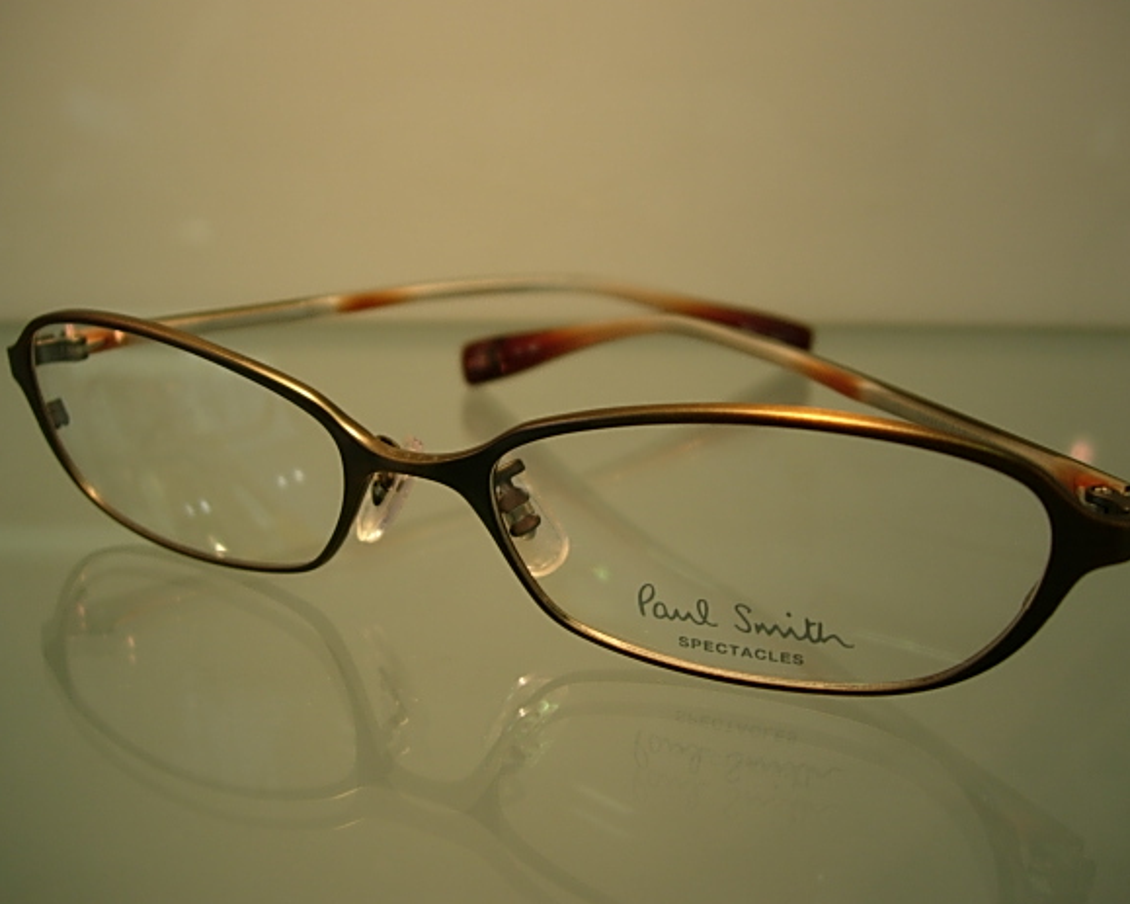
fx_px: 1371
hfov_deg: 44.8
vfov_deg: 36.5
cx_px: 572
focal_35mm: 41
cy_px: 455
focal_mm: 7.8
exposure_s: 1/117
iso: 64
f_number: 2.8
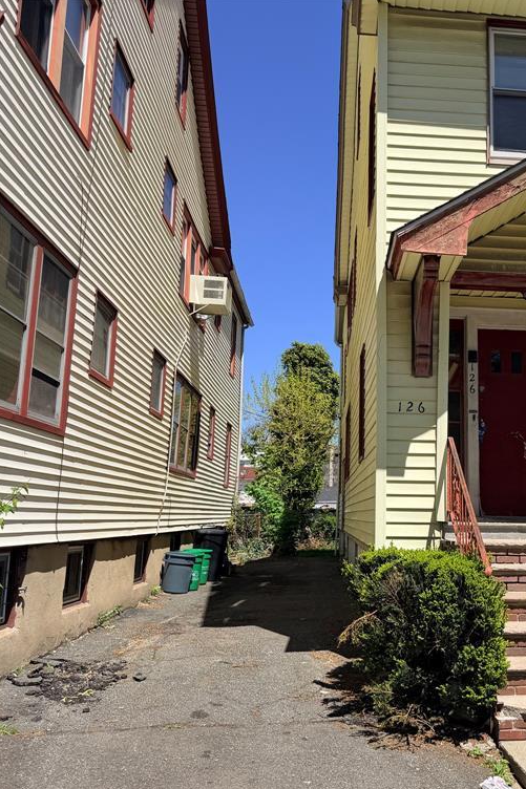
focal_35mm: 34
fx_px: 745
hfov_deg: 37.8
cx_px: 399
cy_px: 399
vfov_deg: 55.8
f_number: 1.78
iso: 80
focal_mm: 6.76
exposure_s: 1/5714
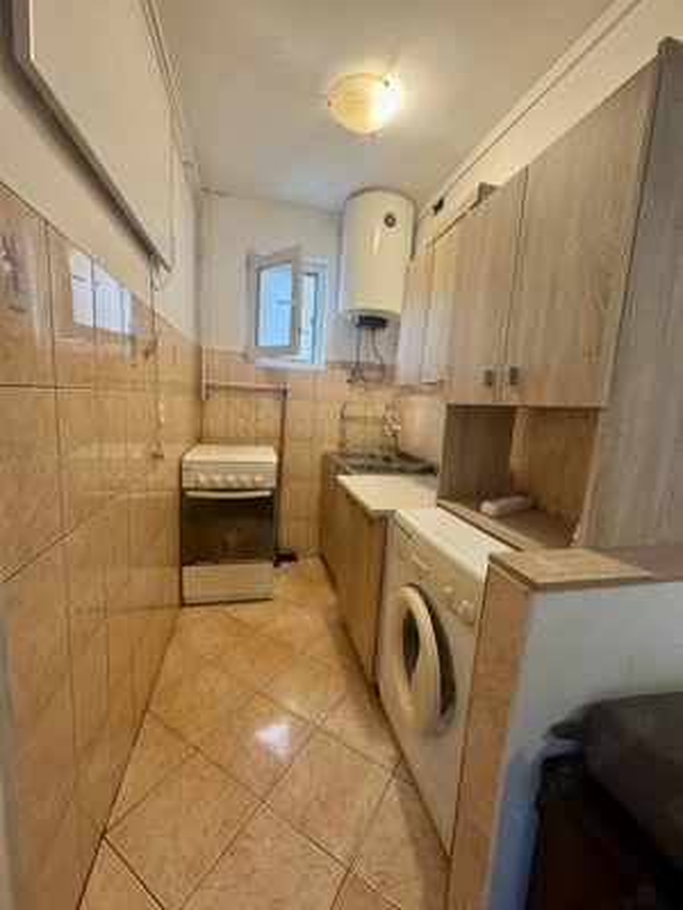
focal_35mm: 14
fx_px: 368
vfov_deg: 102.1
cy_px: 455
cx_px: 342
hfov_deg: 85.7
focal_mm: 2.22
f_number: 2.2
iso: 320
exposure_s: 1/50
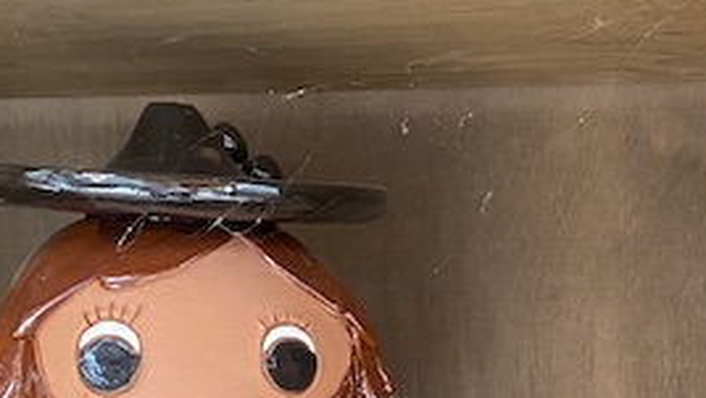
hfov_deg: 26.3
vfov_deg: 15.1
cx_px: 782
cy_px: 610
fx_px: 1386
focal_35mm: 74
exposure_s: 1/60
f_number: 1.8
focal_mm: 4.25
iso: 400
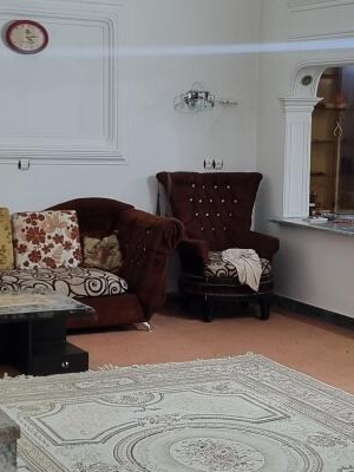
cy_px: 258
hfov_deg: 18.9
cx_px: 196
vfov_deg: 25.0
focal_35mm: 78
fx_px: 1064
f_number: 1.8
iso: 250
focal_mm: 5.4
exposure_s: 1/100
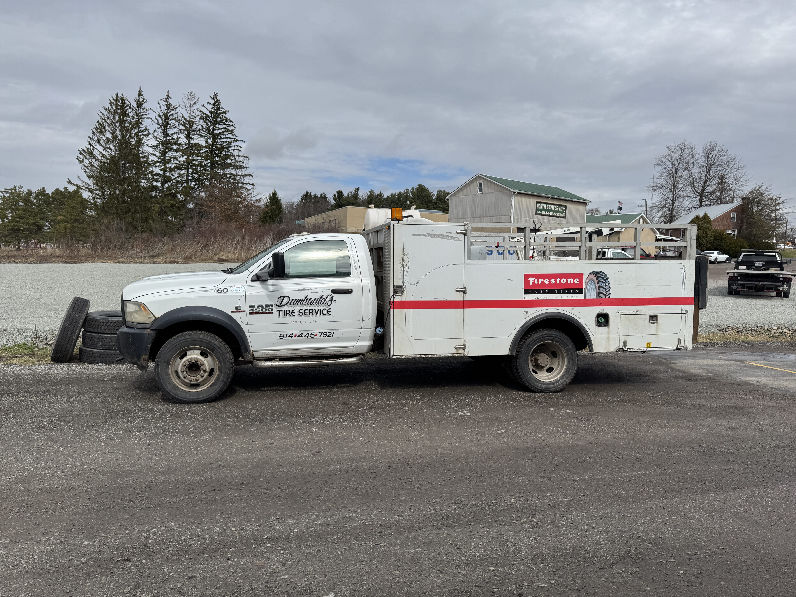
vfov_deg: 56.8
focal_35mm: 24
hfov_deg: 71.6
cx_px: 398
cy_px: 298
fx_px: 552
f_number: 1.78
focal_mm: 6.76
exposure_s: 1/6410
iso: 80
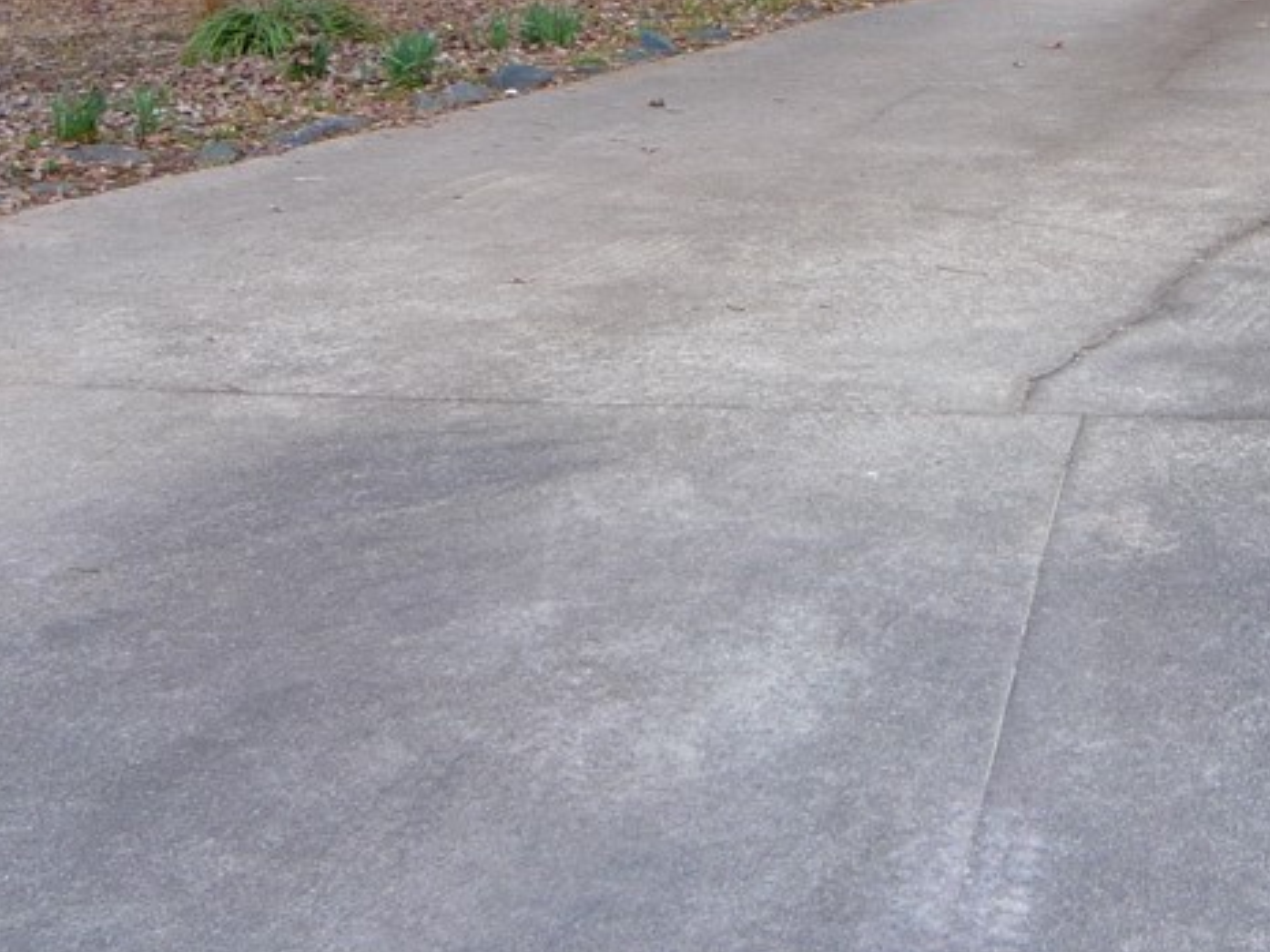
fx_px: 2422
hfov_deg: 27.5
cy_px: 22
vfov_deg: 21.5
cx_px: 1297
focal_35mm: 66
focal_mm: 5.2
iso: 100
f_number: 3.5
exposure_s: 1/100
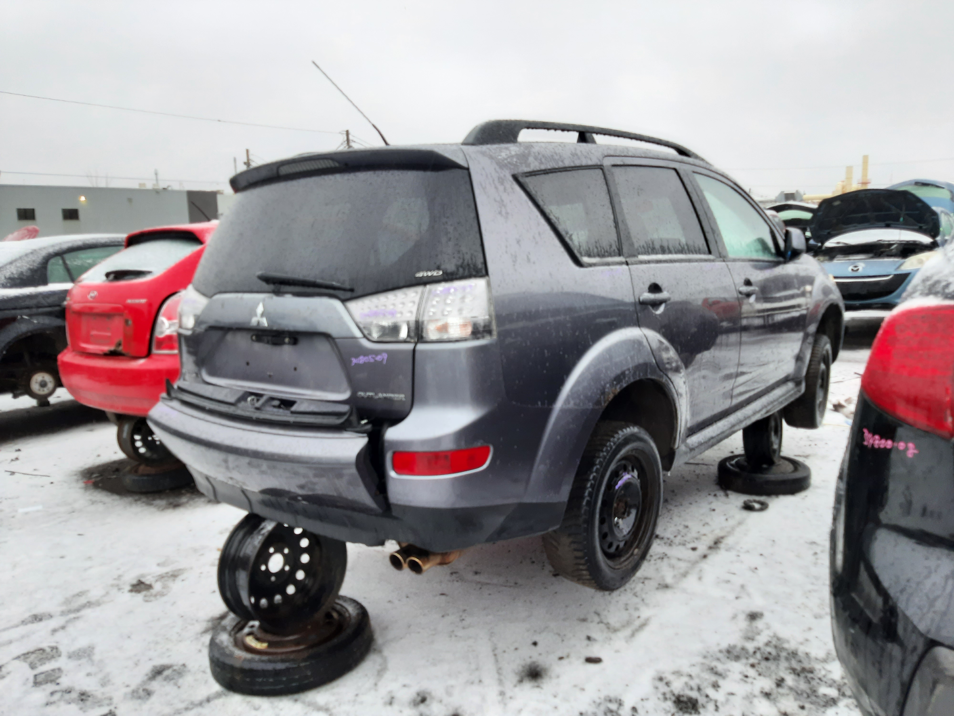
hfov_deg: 67.3
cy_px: 358
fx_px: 717
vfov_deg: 53.1
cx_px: 477
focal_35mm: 26
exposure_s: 1/120
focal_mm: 3.92
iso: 64
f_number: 1.7
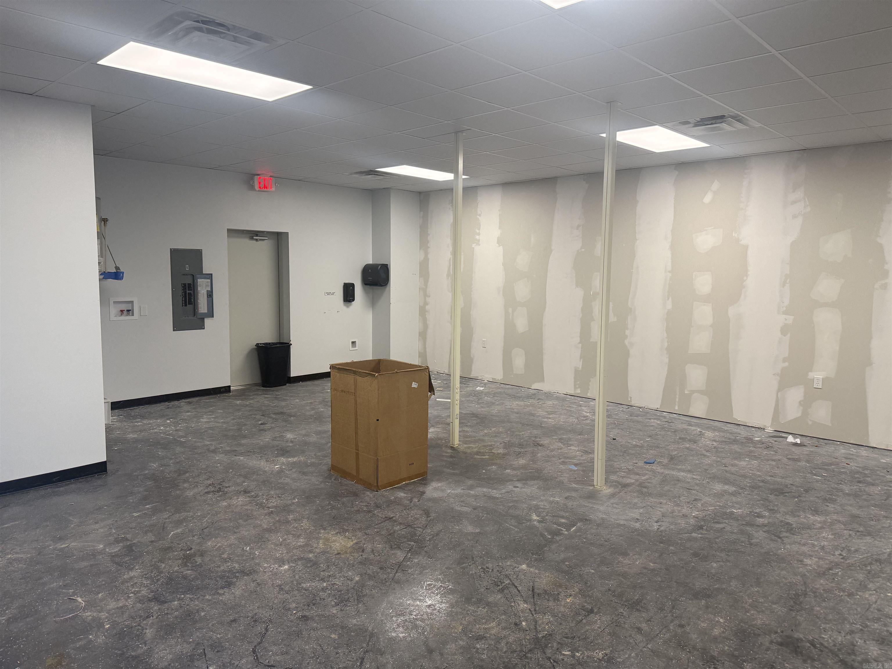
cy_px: 334
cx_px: 446
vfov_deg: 56.8
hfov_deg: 71.6
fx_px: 618
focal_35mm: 24
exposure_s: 1/162
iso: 200
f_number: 1.78
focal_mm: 6.76
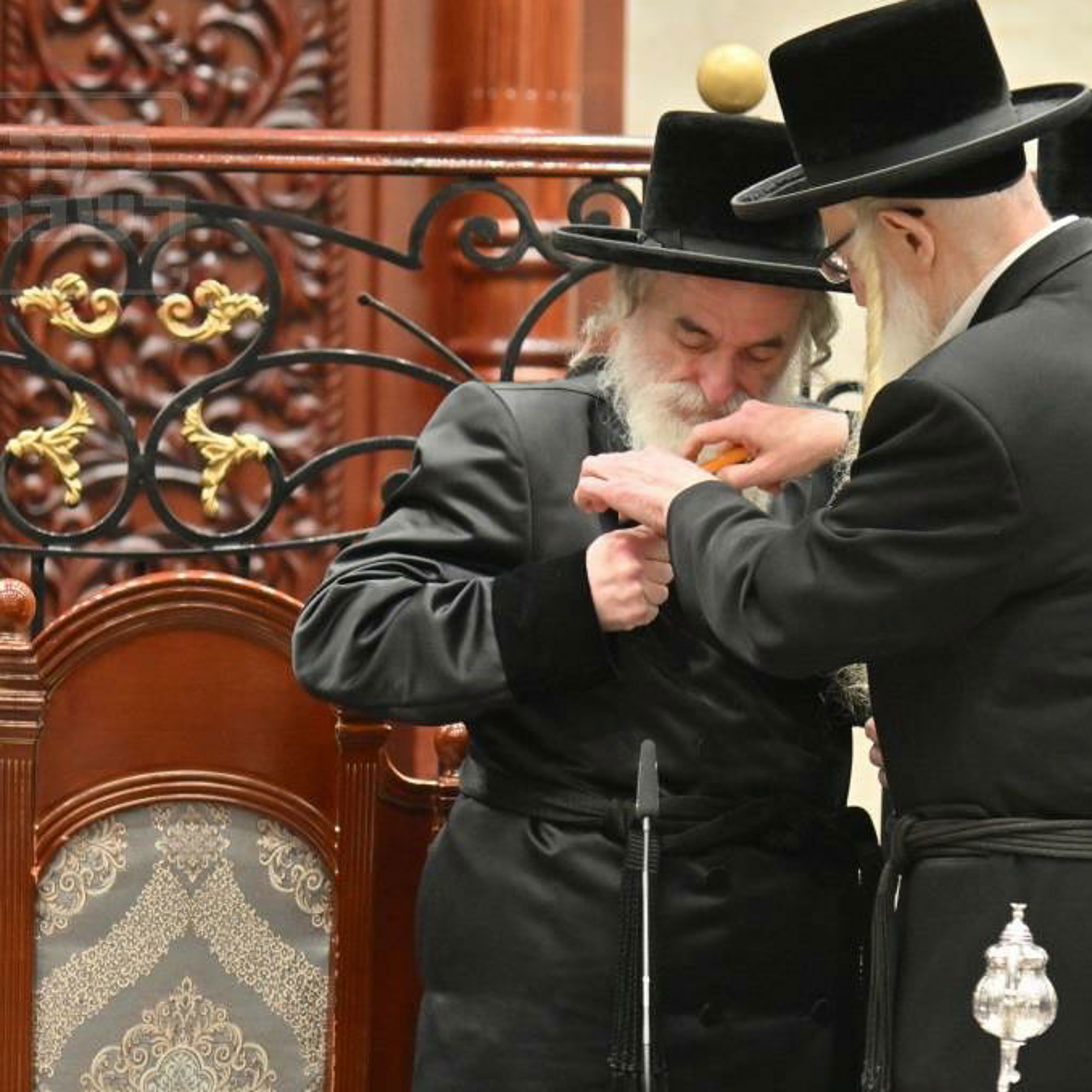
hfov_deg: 7.6
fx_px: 8244
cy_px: 546
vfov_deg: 7.6
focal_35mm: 231
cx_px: 722
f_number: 4
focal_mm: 120
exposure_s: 1/320
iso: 1000
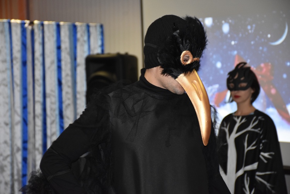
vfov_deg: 10.2
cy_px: 97
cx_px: 145
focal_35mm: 135
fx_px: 1087
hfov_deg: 15.2
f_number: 5.3
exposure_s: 1/60
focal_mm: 90
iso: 2000
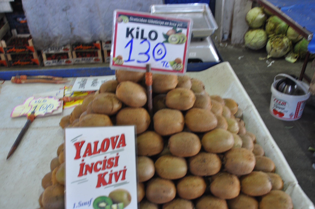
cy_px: 104
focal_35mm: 38
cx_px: 158
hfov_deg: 51.3
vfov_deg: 35.4
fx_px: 328
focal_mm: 25
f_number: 5.6
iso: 400
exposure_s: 1/25
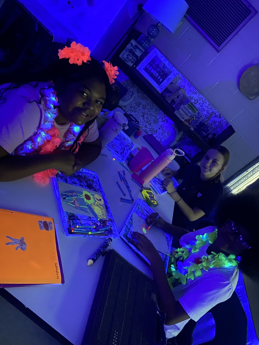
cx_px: 130
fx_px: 259
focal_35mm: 26
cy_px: 172
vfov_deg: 67.3
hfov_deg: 53.1
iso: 2000
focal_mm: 4.25
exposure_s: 1/15
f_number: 1.8
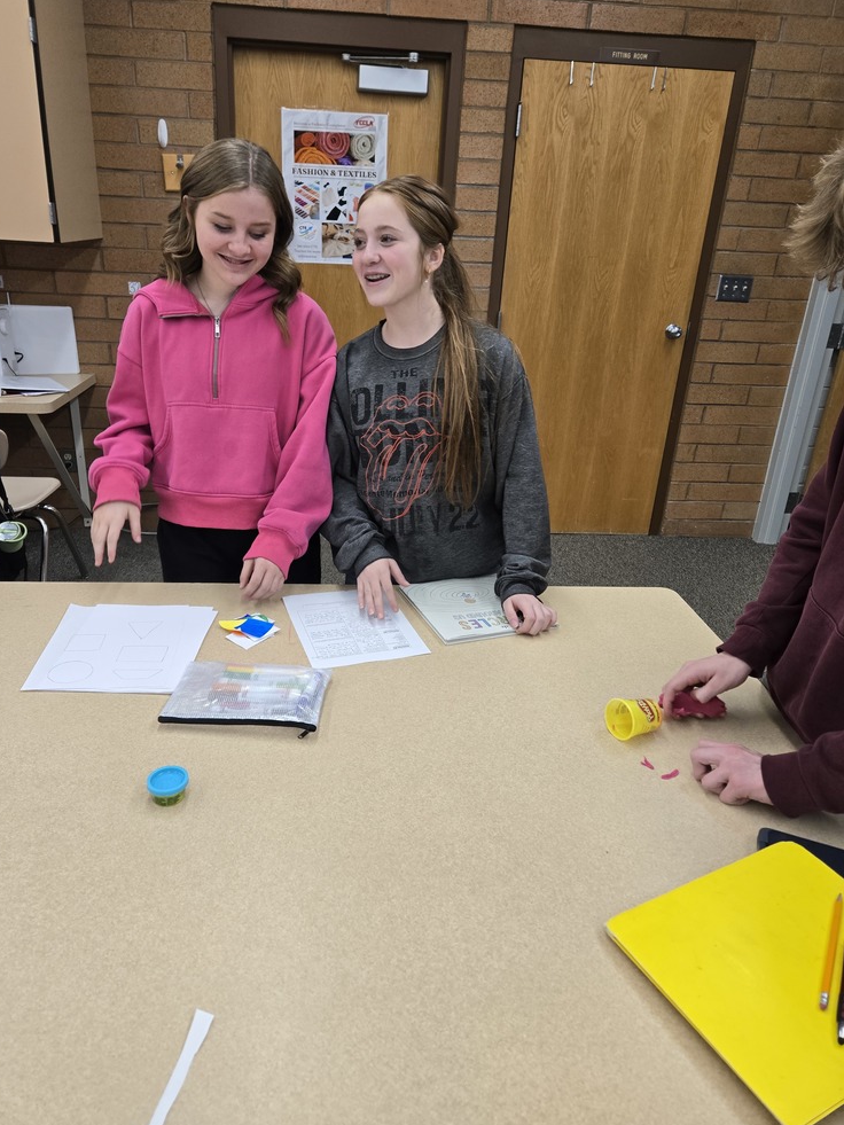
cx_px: 405
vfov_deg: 71.6
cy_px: 546
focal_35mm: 24
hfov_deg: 56.8
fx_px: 780
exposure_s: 1/120
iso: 160
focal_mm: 5.4
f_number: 1.8
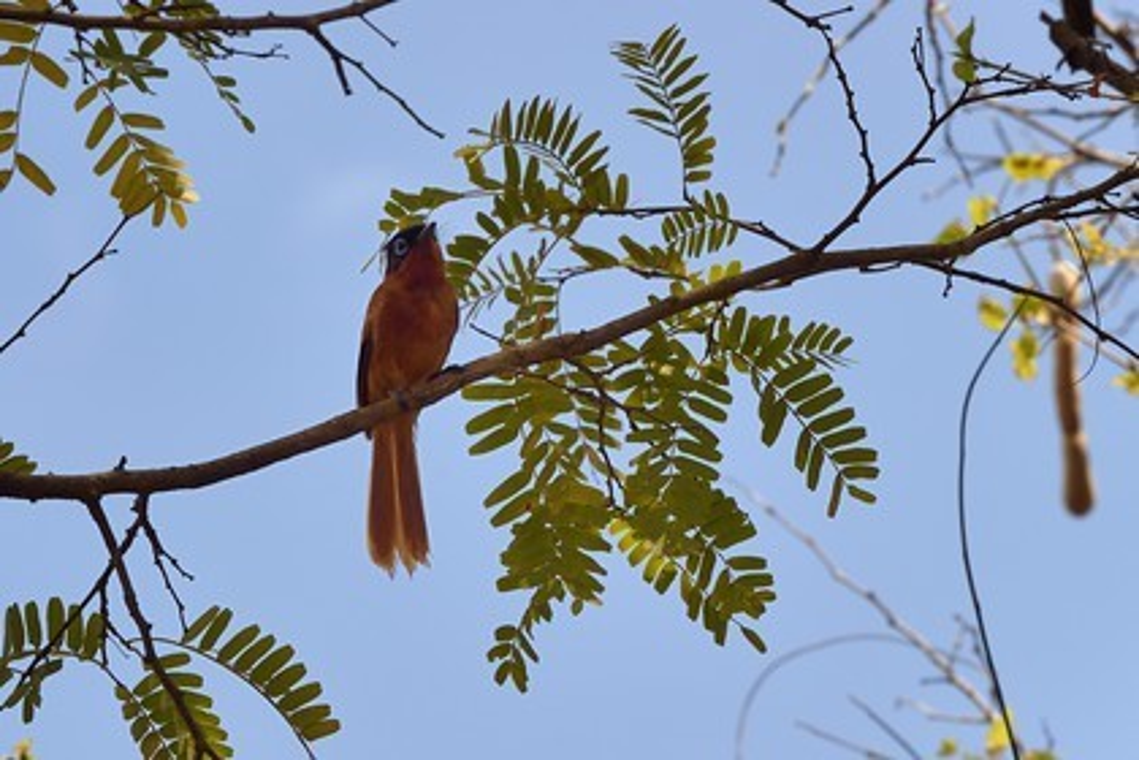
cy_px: 380
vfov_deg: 6.9
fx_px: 6327
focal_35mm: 200
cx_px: 570
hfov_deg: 10.3
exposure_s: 1/320
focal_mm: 200
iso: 200
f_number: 13
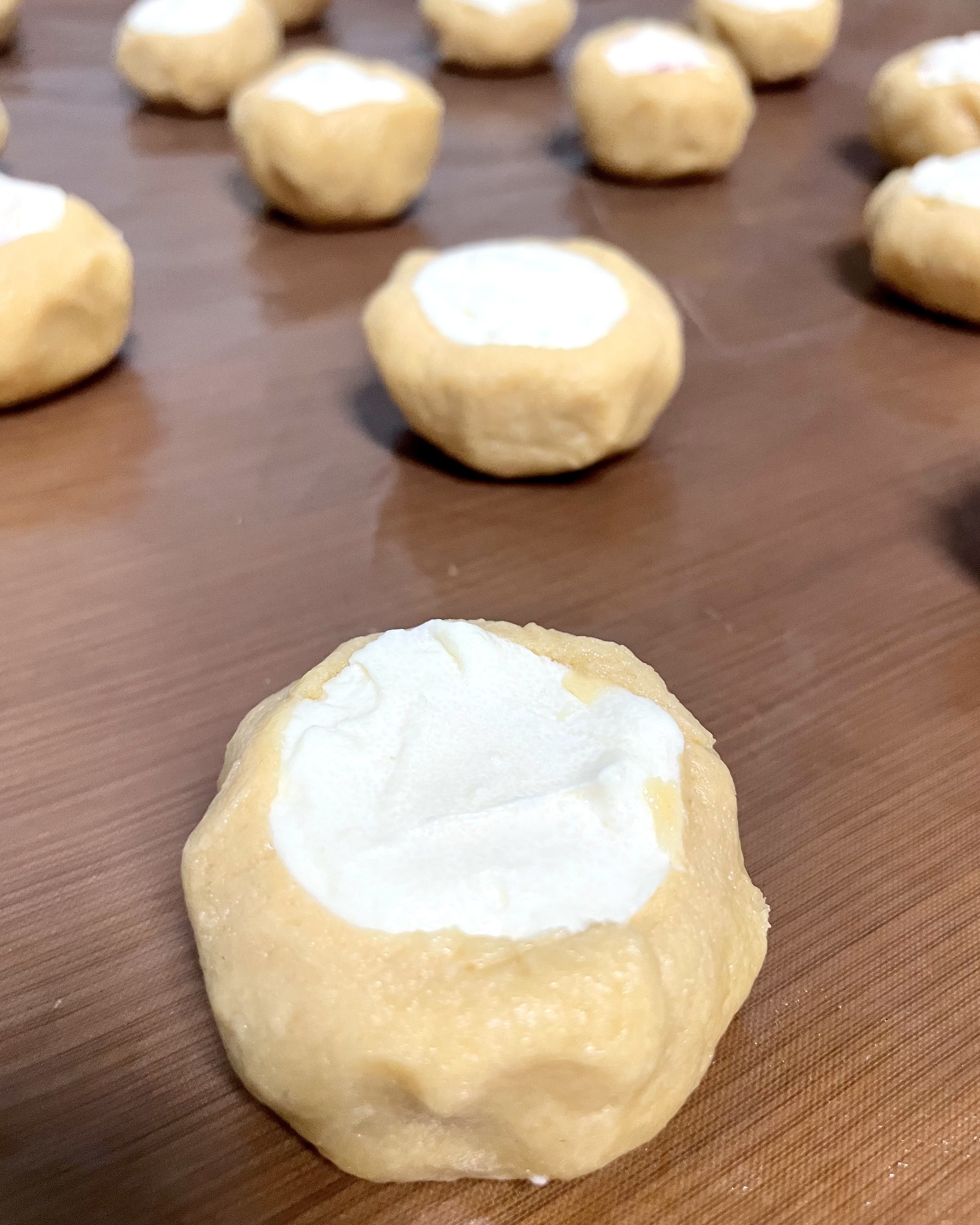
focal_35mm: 28
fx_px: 1015
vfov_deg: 62.1
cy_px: 564
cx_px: 506
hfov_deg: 51.5
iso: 200
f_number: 1.6
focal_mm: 4.2
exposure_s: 1/50
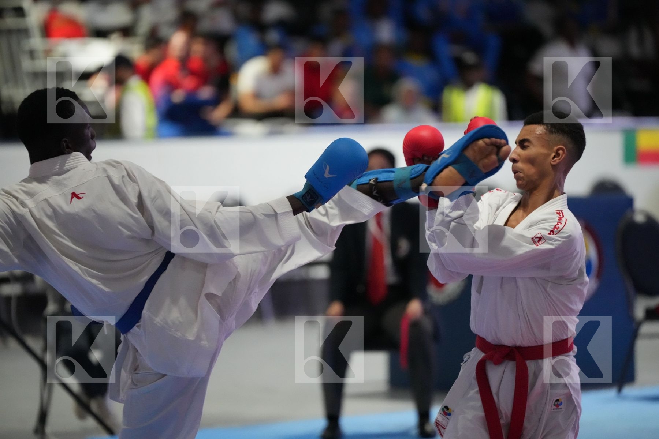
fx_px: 3661
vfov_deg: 6.9
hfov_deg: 10.3
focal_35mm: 200
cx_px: 330
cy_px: 220
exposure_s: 1/800
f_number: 2.8
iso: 10000
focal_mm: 200
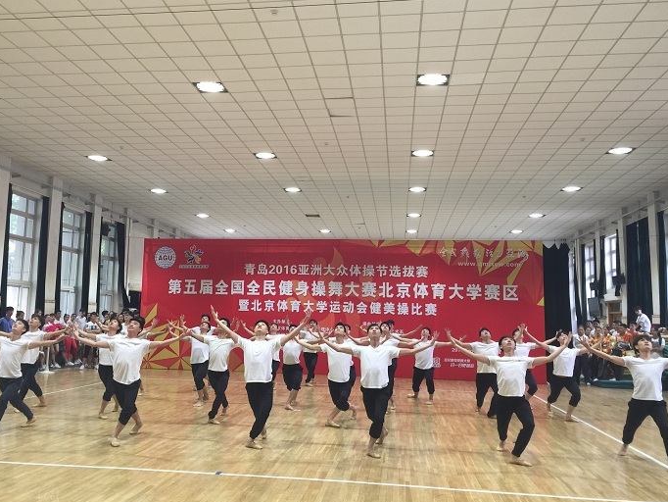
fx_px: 656
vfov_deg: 41.8
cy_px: 230
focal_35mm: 34
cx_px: 294
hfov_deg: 53.8
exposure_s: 1/15
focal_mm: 4.15
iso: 32
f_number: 2.2
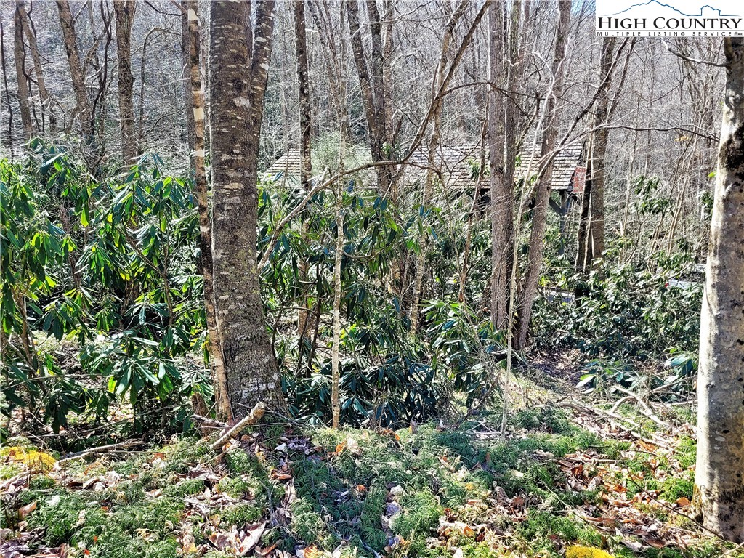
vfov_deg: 53.1
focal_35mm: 26
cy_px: 279
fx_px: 559
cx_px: 372
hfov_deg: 67.3
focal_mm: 5.4
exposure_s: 1/334
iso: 40
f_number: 1.8
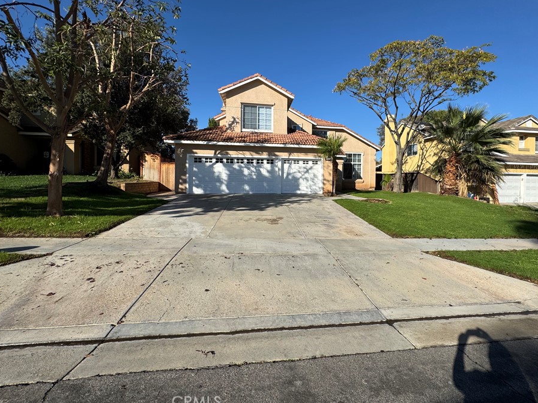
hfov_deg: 94.0
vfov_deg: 77.9
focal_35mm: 16
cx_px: 302
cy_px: 180
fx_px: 249
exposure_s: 1/2874
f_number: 2.2
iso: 50
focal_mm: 2.22
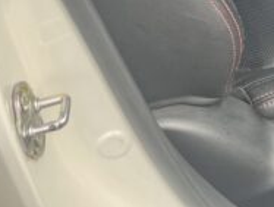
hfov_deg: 16.5
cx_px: 379
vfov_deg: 11.8
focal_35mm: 111
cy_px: -219
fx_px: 880
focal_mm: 5.1
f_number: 1.6
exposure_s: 1/369
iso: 50
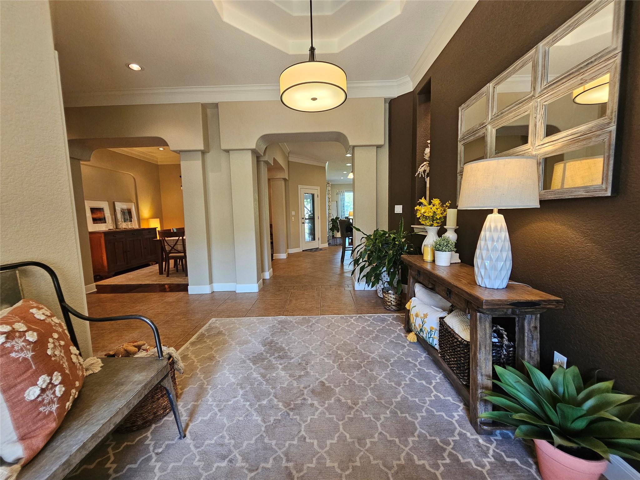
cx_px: 320
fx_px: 240
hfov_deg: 106.2
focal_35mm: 13
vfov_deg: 89.9
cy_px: 240
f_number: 2.2
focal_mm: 2.2
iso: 200
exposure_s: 1/60
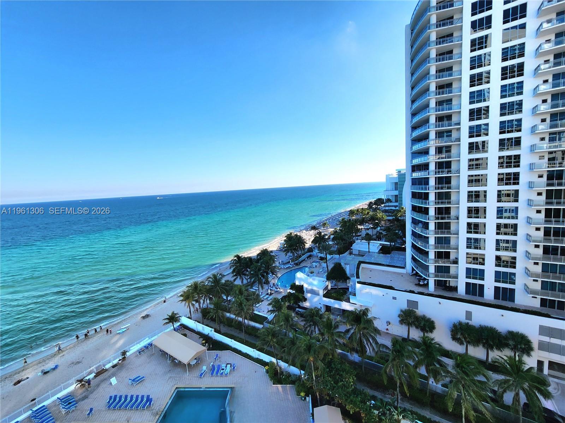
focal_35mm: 13
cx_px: 282
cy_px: 212
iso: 50
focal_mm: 2.2
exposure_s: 1/1250
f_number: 2.2
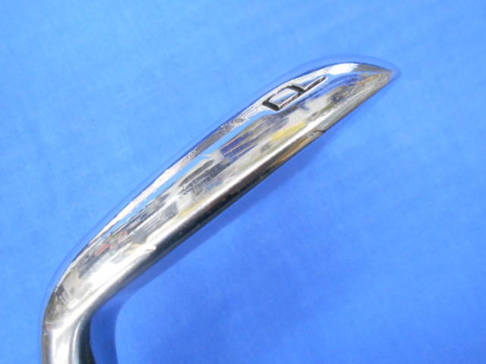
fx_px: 365
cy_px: 182
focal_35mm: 26
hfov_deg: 67.3
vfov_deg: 53.1
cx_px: 243
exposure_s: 1/30
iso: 360
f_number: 3.2
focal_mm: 4.6
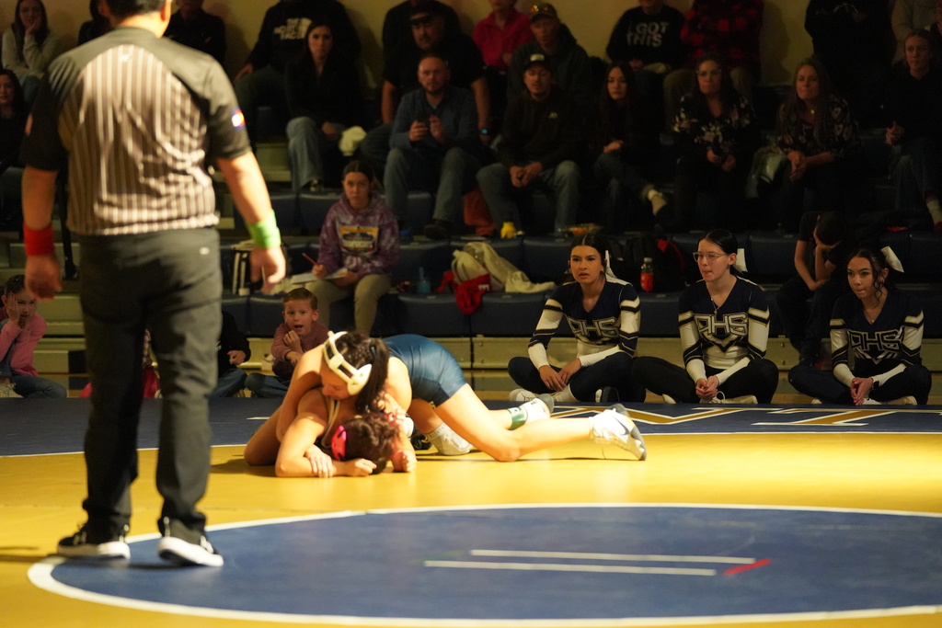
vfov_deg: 9.8
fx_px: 3664
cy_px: 314
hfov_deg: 14.7
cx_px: 471
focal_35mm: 140
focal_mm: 140
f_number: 2.8
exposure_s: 1/100
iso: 12800
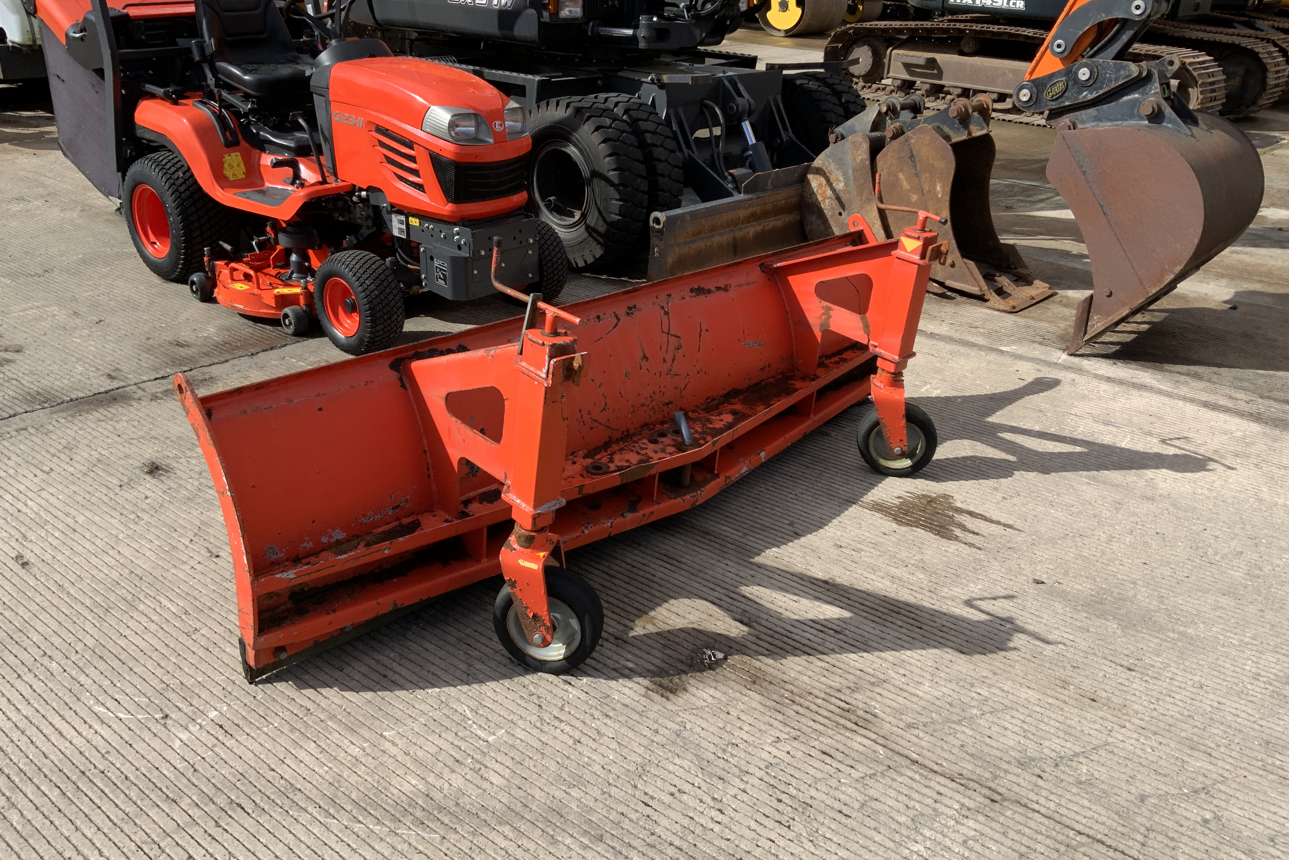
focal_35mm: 31
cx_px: 647
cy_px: 405
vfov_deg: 42.3
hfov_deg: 60.3
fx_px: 1110
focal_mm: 3
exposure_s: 1/1626
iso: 16
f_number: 1.8
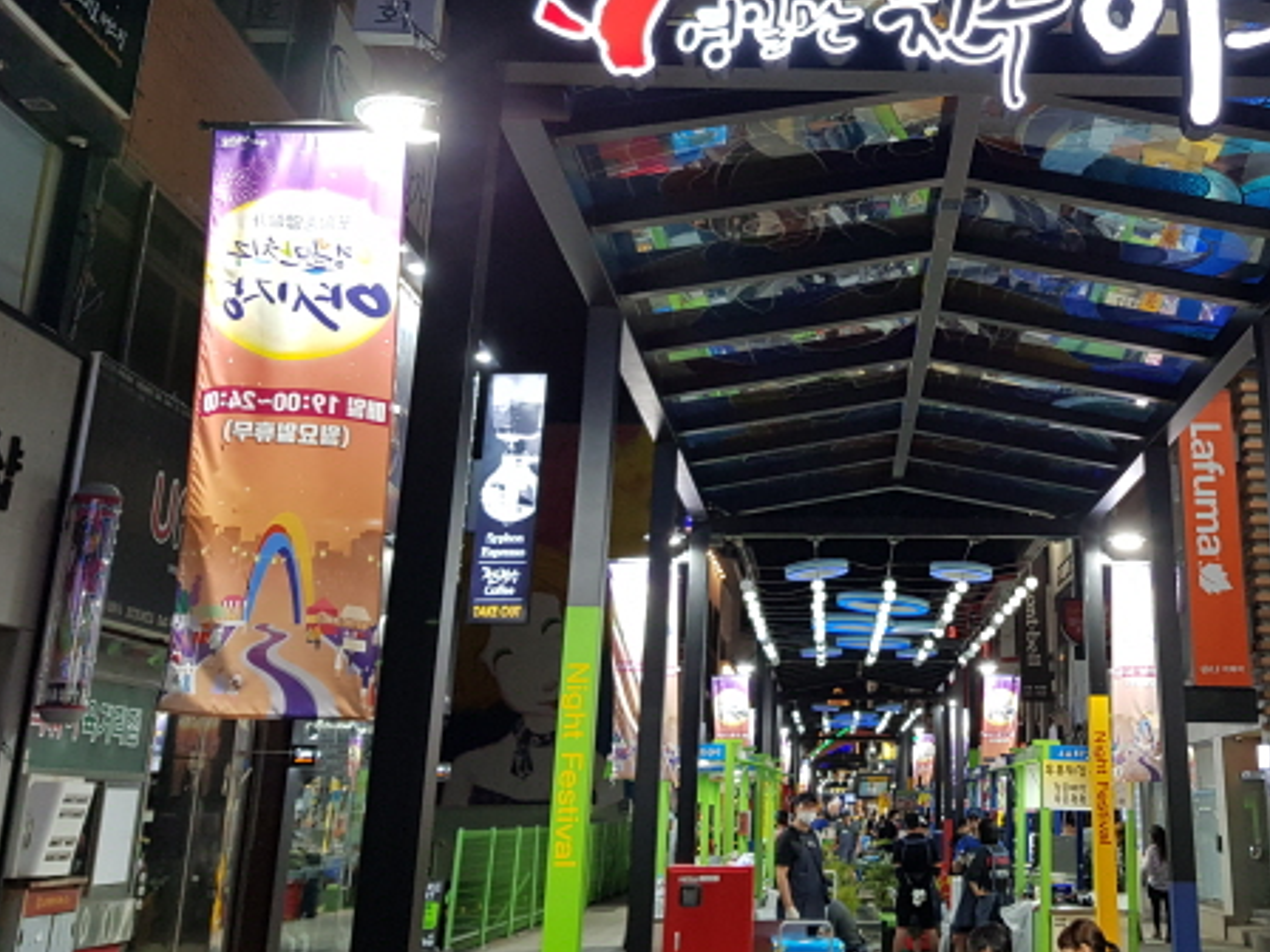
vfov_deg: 34.5
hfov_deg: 44.5
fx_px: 1504
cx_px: 928
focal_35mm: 41
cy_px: 264
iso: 100
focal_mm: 4.3
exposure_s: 1/60
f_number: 1.7
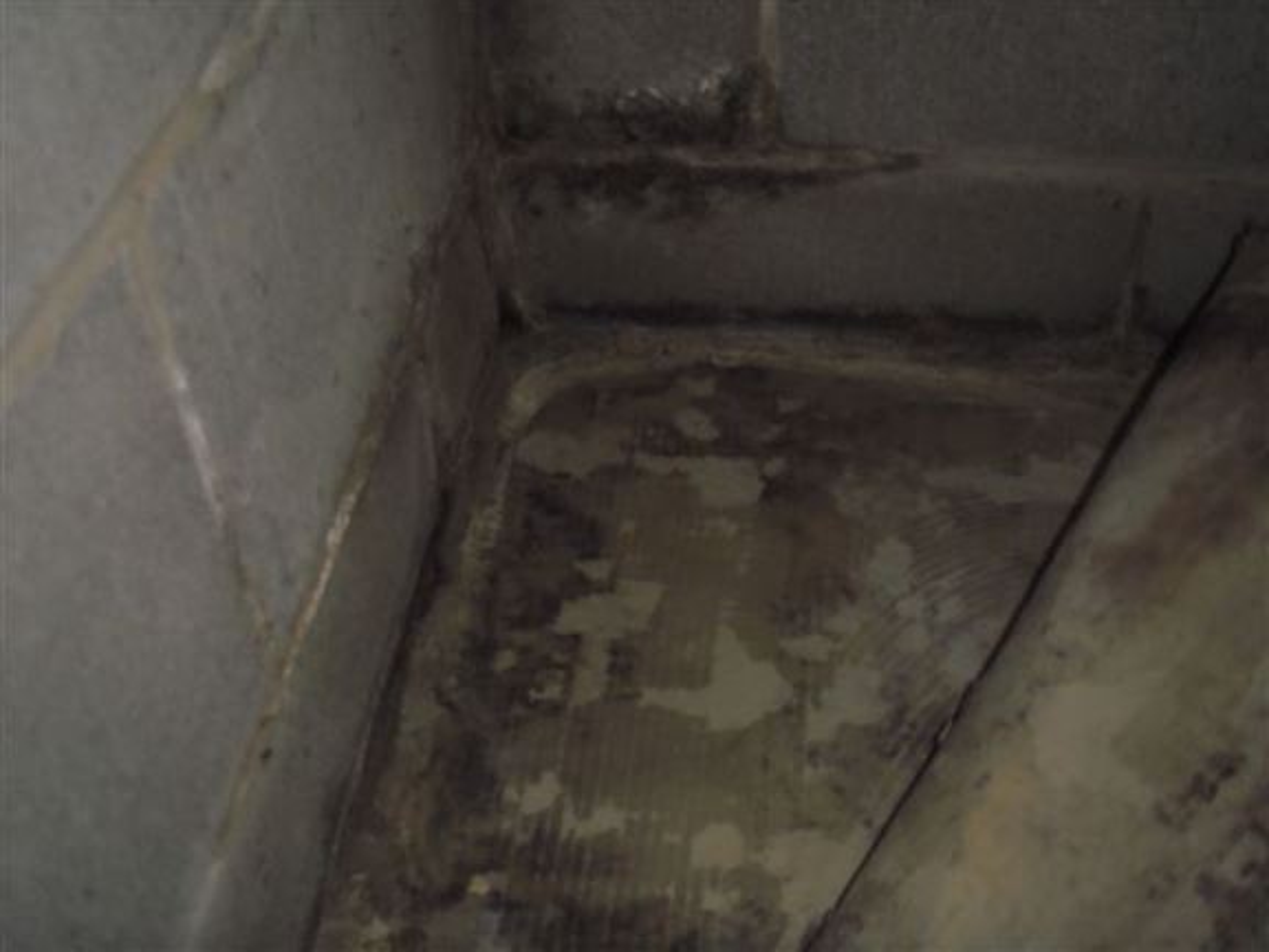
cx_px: 634
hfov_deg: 49.0
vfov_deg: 37.7
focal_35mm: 38
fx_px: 1393
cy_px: 476
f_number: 3.5
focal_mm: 6.7
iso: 125
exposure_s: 1/30
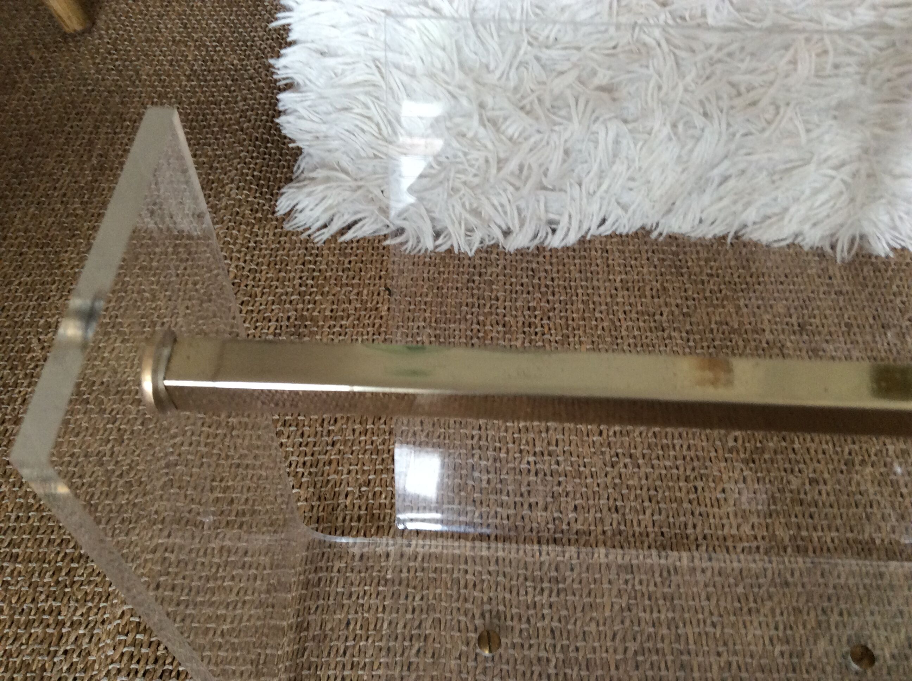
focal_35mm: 32
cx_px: 456
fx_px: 842
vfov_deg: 44.1
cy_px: 340
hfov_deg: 56.9
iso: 80
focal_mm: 3.3
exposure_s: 1/25
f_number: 2.4
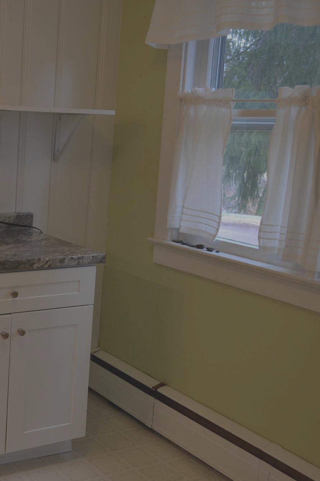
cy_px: 238
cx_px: -6
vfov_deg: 42.8
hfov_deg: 27.4
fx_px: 614
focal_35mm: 46
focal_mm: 20
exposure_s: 1/60
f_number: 4
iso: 400
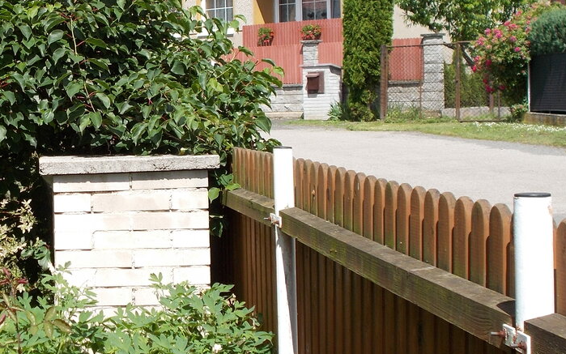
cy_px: 165
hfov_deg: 22.4
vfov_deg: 14.4
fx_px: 1404
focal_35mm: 91
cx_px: 83
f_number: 4.5
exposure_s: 1/400
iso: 80
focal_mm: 9
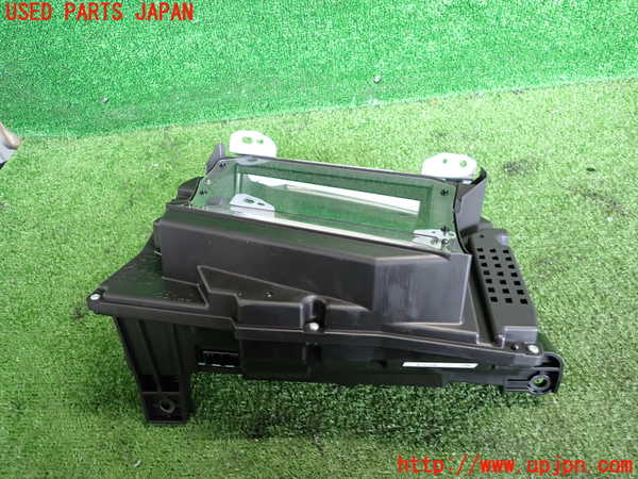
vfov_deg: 54.9
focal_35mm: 25
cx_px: 319
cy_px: 240
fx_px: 461
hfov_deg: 69.4
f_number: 2
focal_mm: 4.5
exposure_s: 1/30
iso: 400
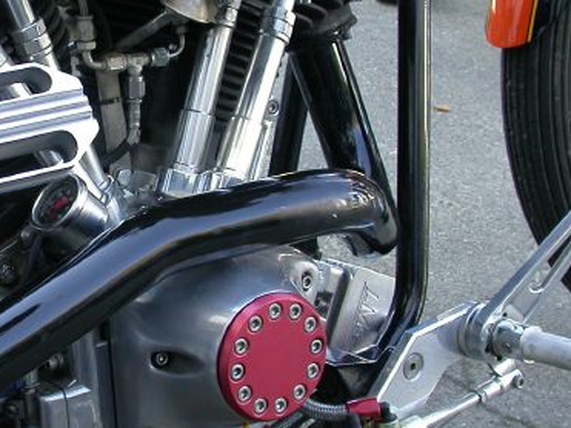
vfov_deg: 18.0
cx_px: 80
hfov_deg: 23.3
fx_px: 1352
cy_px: 189
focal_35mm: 82
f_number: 3.3
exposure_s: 1/61.1
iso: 100
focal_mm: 7.85
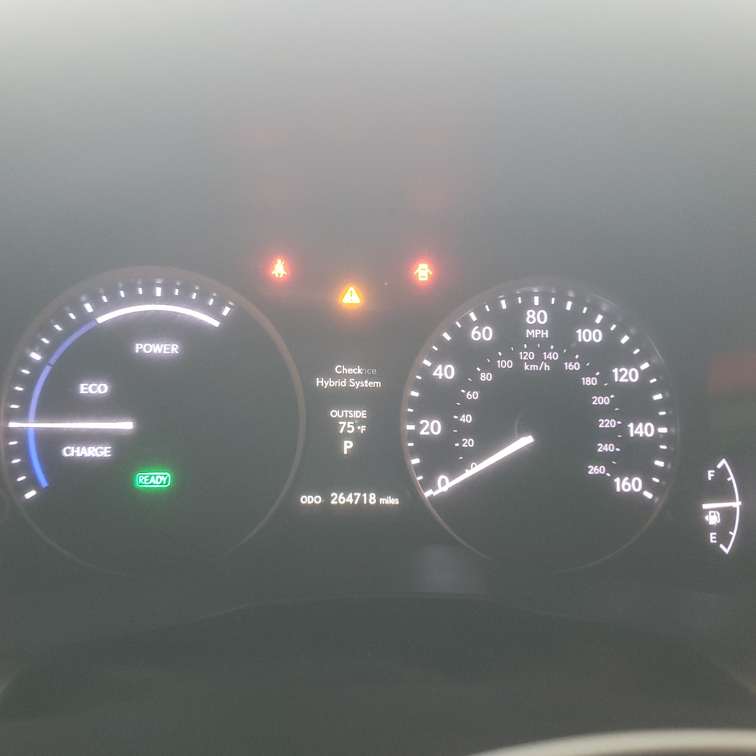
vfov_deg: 52.5
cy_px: 381
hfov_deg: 52.4
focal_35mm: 31
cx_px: 340
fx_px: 766
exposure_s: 1/33
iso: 298
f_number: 1.5
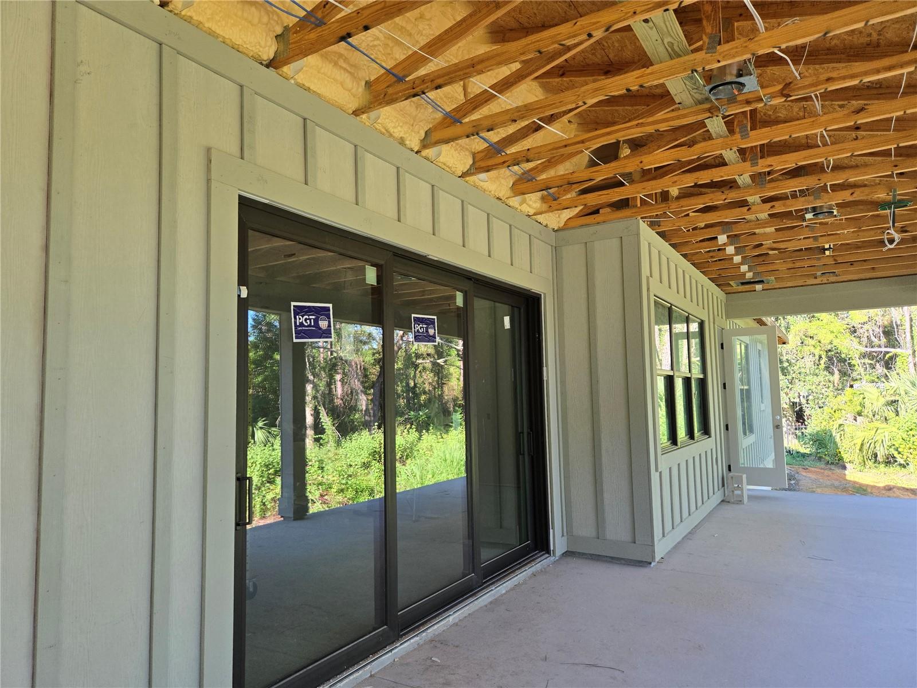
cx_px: 458
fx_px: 609
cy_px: 344
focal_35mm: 23
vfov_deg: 58.9
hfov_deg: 73.9
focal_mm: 5.4
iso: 125
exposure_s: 1/508
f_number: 1.8
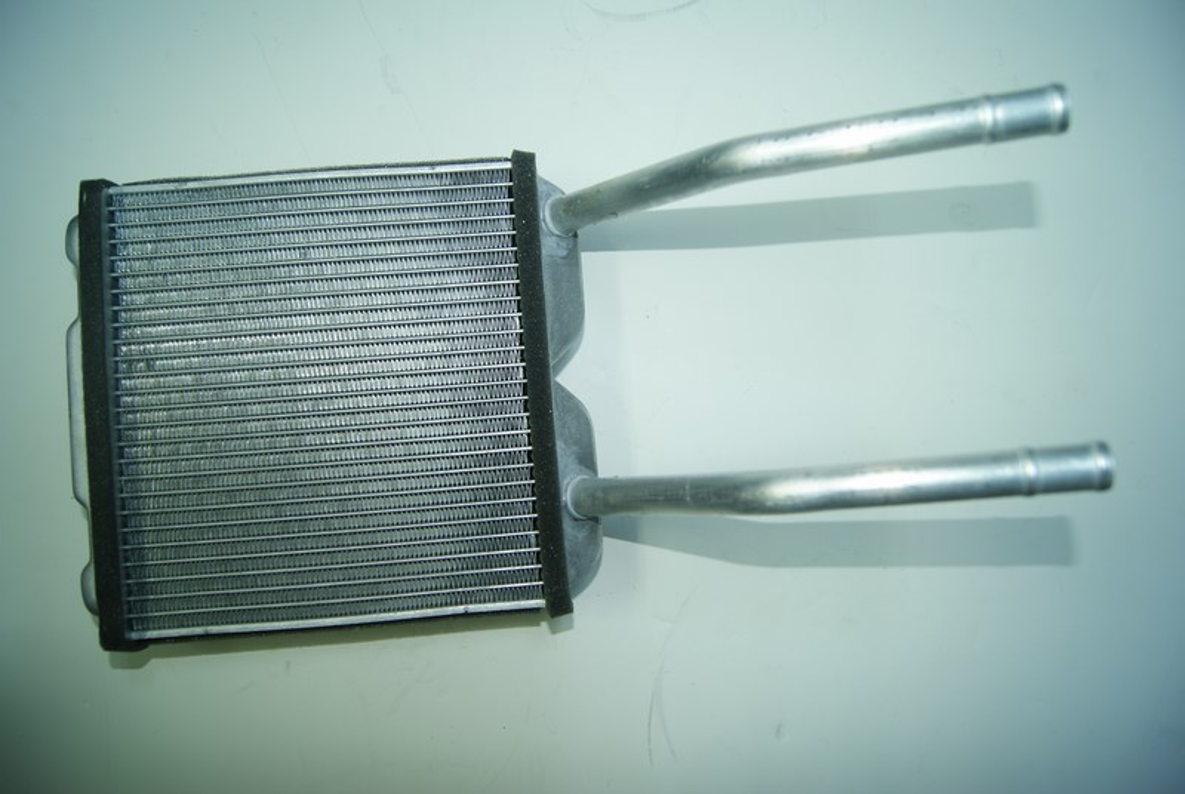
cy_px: 397
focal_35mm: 27
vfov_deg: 48.1
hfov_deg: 67.3
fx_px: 890
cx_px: 592
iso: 100
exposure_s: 1/25
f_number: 3.5
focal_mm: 18
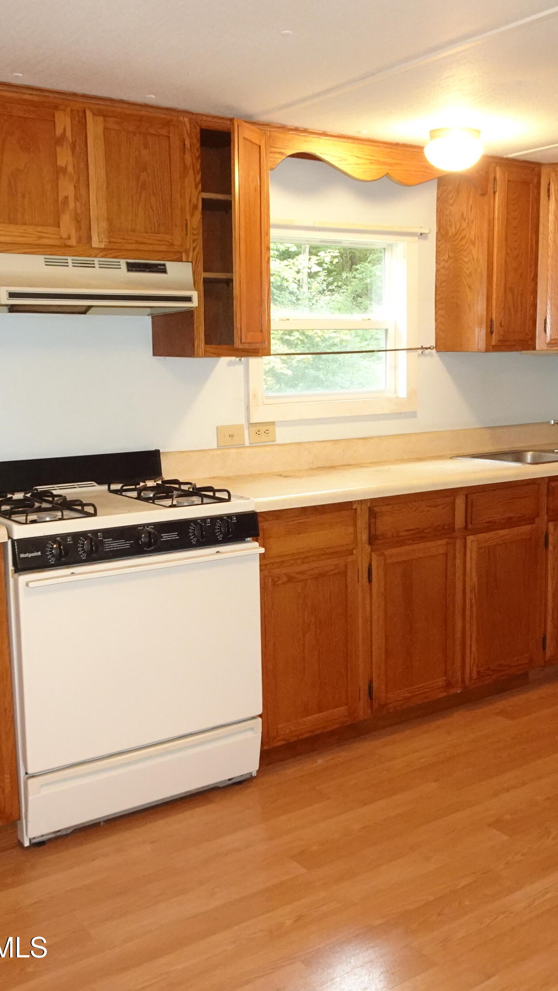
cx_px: 274
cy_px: 496
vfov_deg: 56.6
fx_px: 920
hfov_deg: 33.7
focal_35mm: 35
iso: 500
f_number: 3.5
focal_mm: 4.25
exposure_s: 1/30
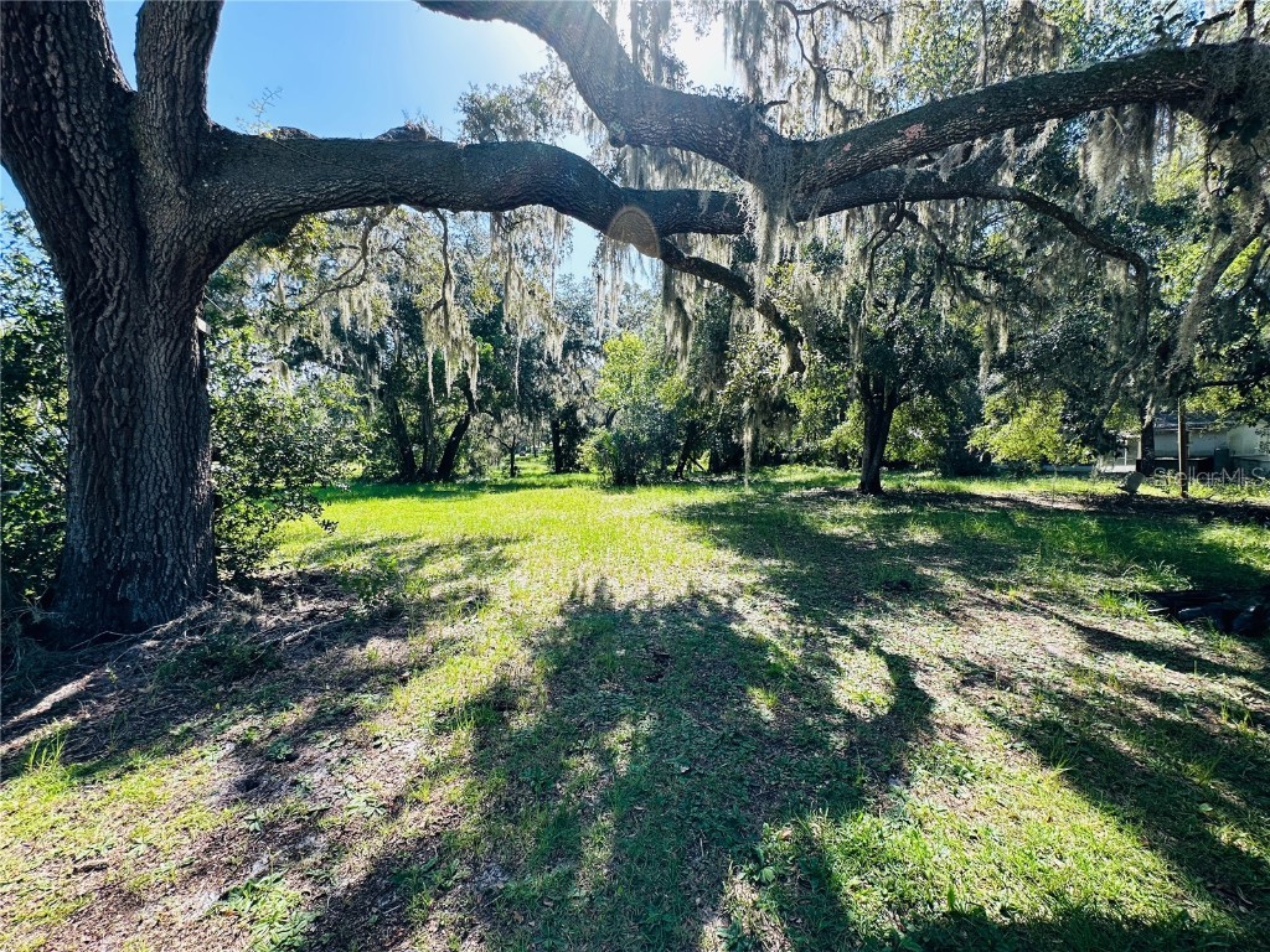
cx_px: 635
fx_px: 514
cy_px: 476
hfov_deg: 102.1
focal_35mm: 14
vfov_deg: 85.7
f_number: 2.2
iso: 40
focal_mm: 2.22
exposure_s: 1/537
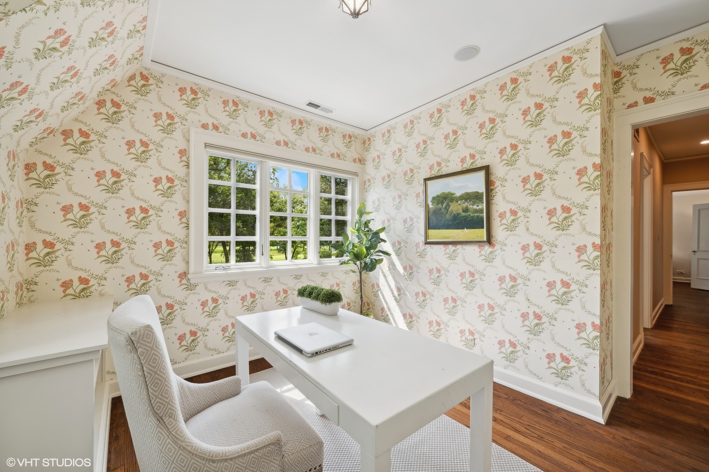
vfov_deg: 81.2
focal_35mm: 14
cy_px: 236
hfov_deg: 104.3
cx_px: 354
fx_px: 276
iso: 200
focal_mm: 14
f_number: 8
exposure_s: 1/8
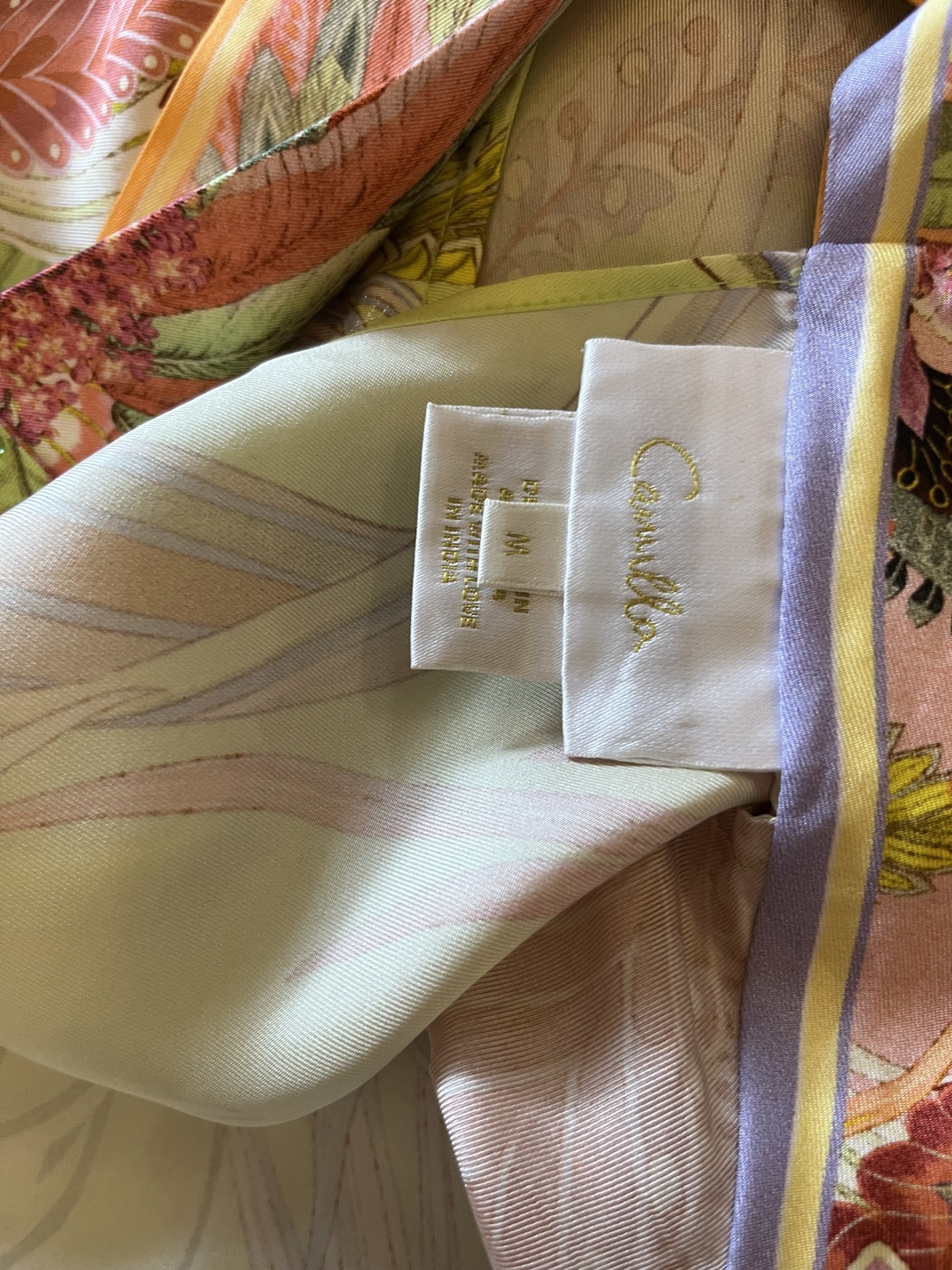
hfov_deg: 53.1
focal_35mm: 26
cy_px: 635
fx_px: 953
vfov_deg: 67.3
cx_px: 476
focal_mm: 5.1
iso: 100
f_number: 1.6
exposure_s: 1/50
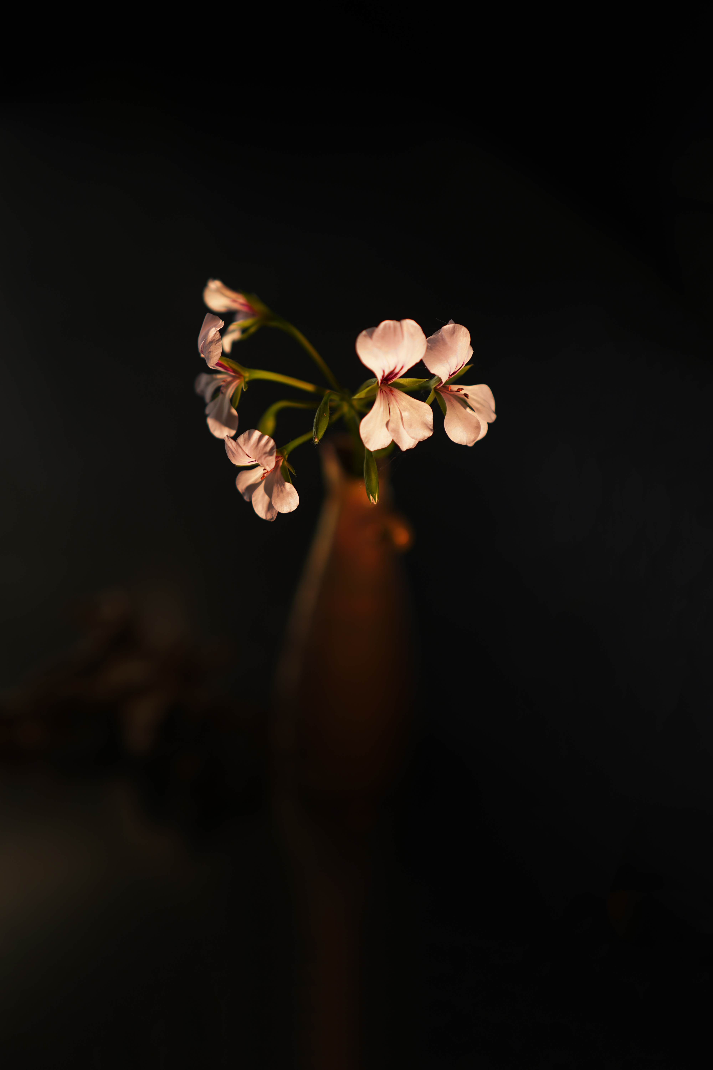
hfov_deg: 27.0
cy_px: 535
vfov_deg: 39.6
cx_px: 356
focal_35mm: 50
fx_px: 1485
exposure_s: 1/13
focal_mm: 50
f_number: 2
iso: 200
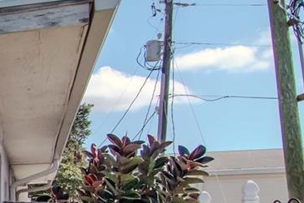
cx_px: -324
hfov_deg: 17.9
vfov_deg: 18.3
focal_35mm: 72
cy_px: 215
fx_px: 610
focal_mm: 11
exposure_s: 1/3200
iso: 800
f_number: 9
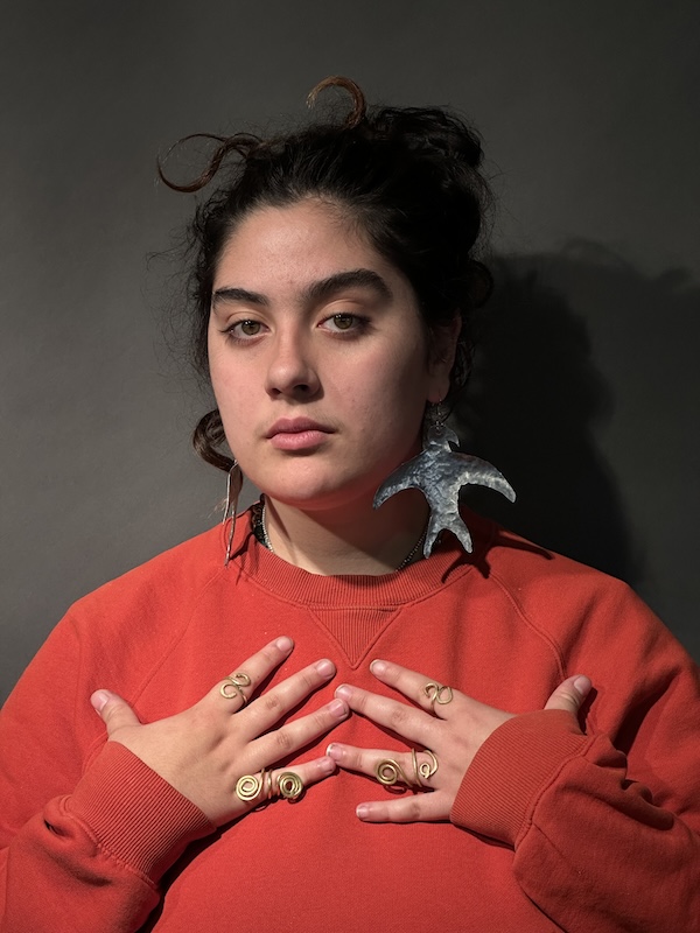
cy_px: 466
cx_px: 350
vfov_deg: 25.3
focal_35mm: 77
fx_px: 2076
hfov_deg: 19.1
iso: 125
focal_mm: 9
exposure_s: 1/120
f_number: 2.8
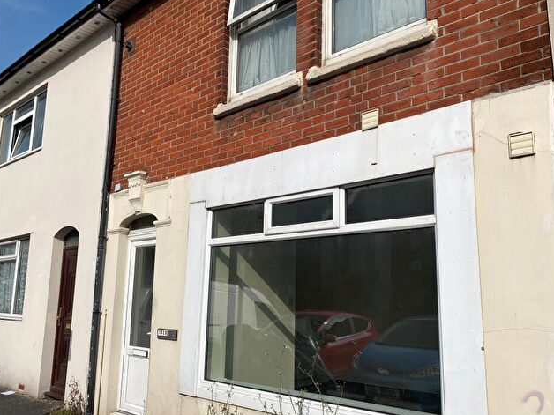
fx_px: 464
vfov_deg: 48.2
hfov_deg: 61.6
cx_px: 296
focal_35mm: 29
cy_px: 220
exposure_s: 1/6757
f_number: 1.8
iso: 32
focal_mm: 4.25
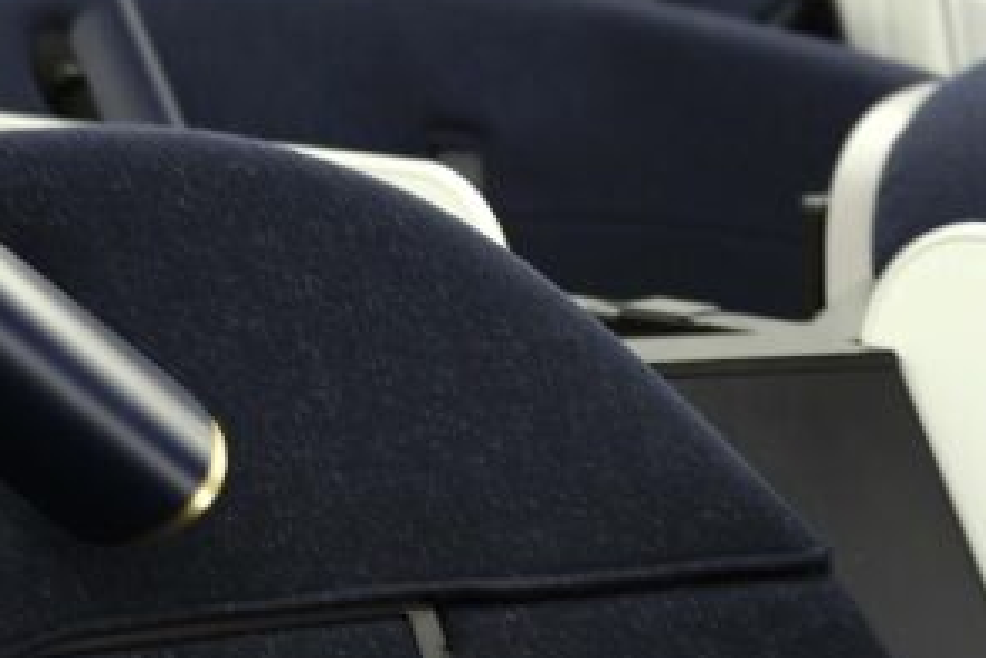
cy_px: 886
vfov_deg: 12.9
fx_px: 2804
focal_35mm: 102
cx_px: 533
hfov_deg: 19.9
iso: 800
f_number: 2.8
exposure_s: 1/30
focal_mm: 29.4
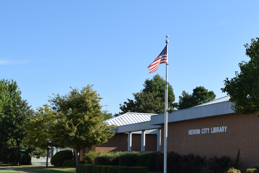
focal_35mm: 65
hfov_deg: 30.0
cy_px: 108
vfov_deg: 20.9
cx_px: 219
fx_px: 468
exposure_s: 1/200
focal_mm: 24
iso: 100
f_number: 8
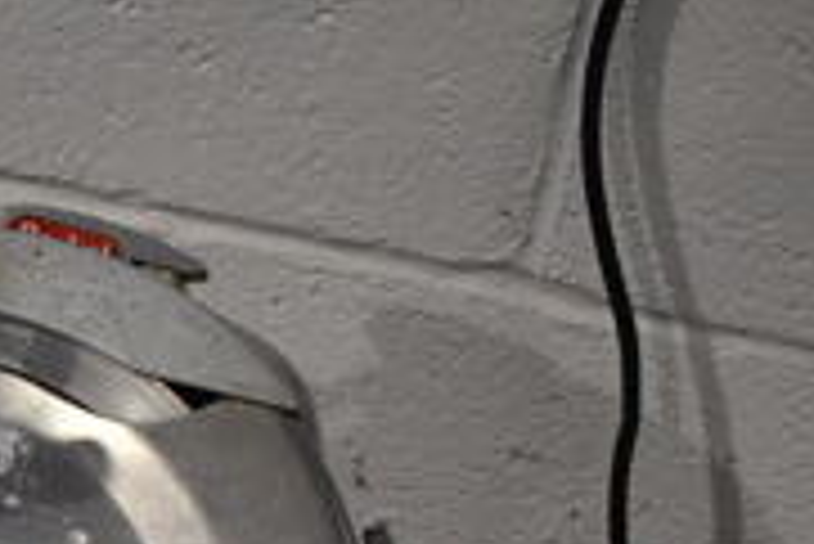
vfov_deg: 13.9
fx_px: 2059
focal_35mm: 91
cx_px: -256
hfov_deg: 20.4
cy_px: 877
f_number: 3.5
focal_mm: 18
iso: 1400
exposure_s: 1/125
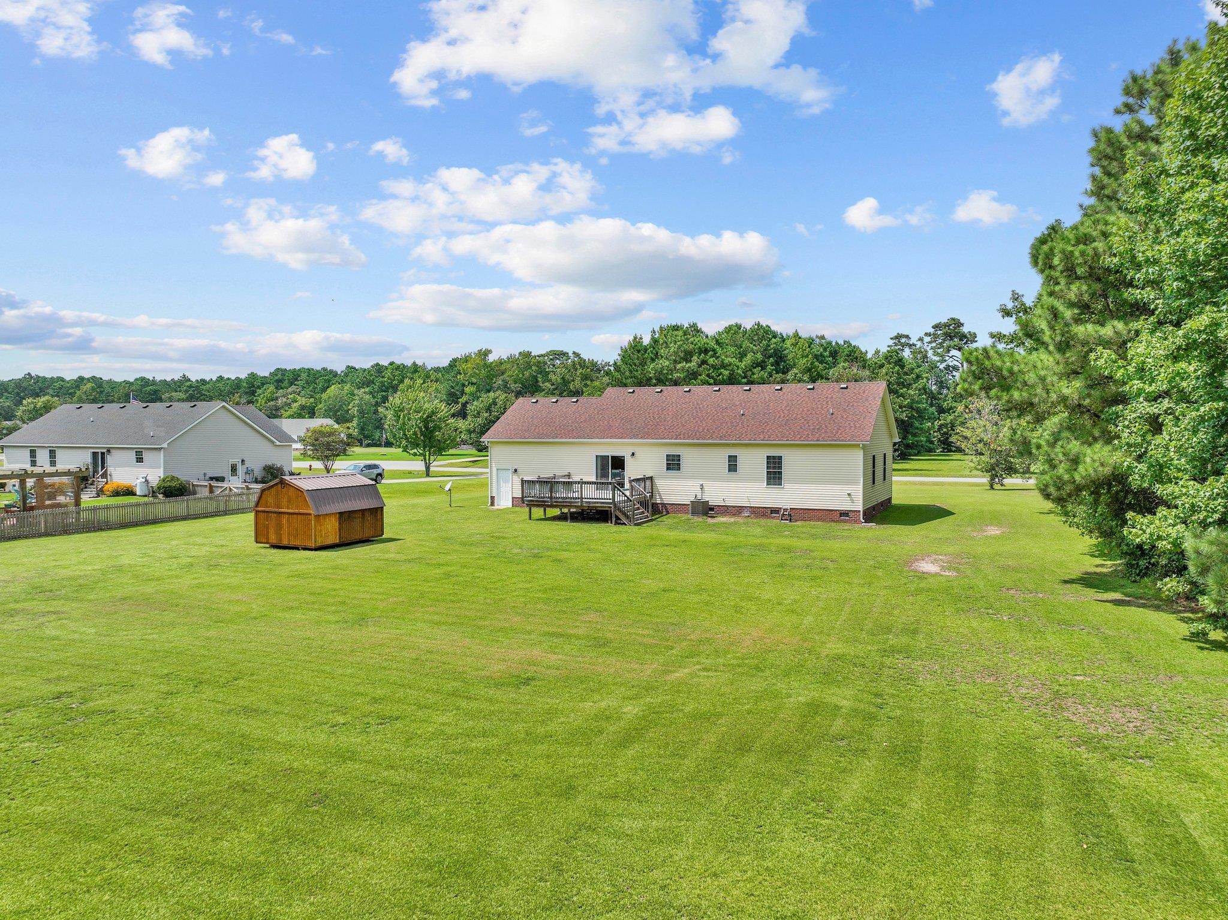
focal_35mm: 24
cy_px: 460
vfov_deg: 56.8
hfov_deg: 71.6
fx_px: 851
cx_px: 614
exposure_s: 1/3200
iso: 100
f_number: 2.8
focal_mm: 12.29
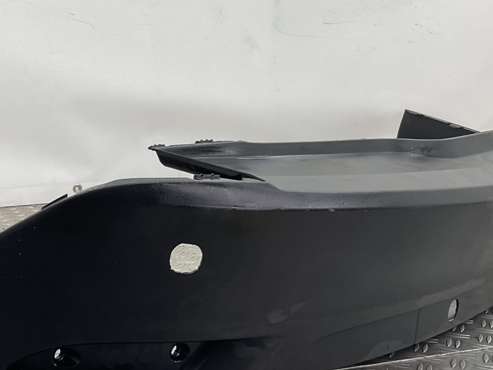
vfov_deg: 25.6
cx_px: 115
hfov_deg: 33.0
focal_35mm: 57
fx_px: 812
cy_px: 229
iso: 25
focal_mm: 3
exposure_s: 1/100
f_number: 1.8
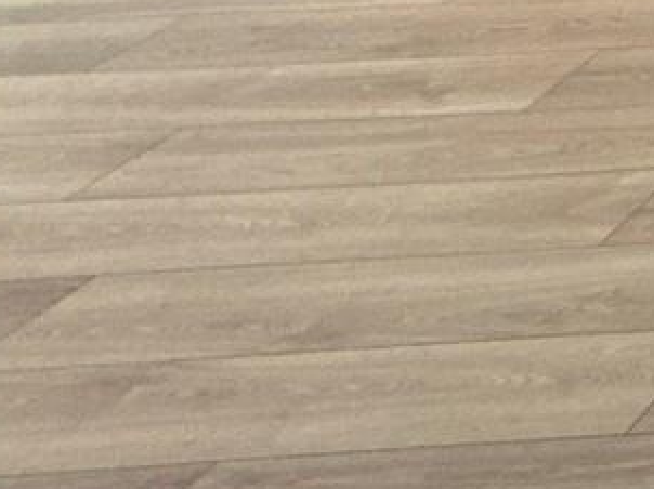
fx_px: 1793
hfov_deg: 11.5
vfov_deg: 13.1
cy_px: -539
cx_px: 1949
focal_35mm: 95
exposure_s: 1/60
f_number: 2.2
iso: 125
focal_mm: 2.22
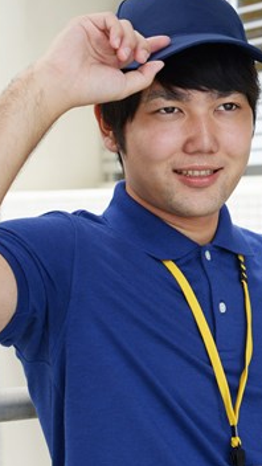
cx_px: 335
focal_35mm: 107
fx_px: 1322
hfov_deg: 11.1
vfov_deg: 20.0
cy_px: 217
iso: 200
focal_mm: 50
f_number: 6.3
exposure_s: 1/160
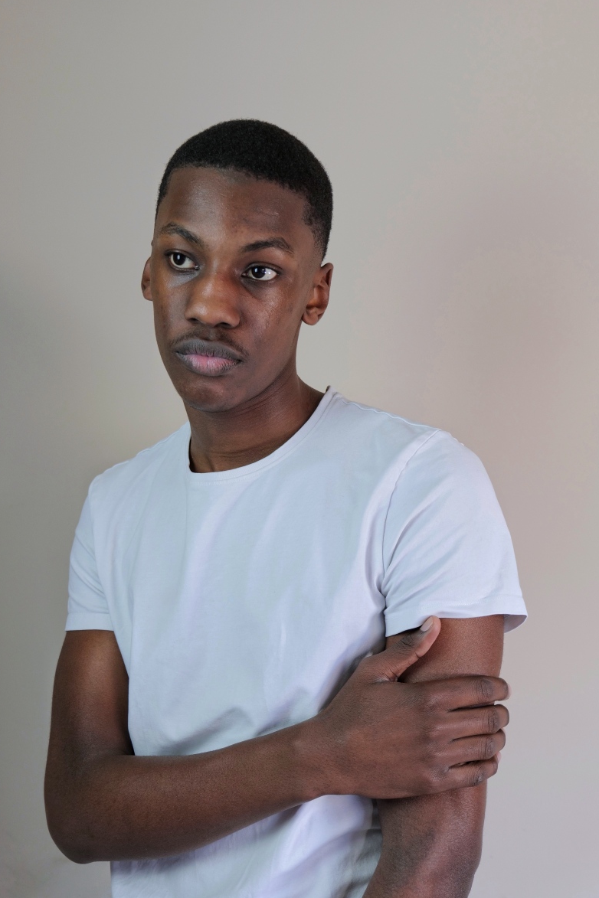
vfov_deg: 43.6
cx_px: 295
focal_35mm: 45
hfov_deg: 29.9
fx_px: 1123
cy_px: 456
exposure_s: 1/60
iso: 1600
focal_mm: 44
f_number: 4.9
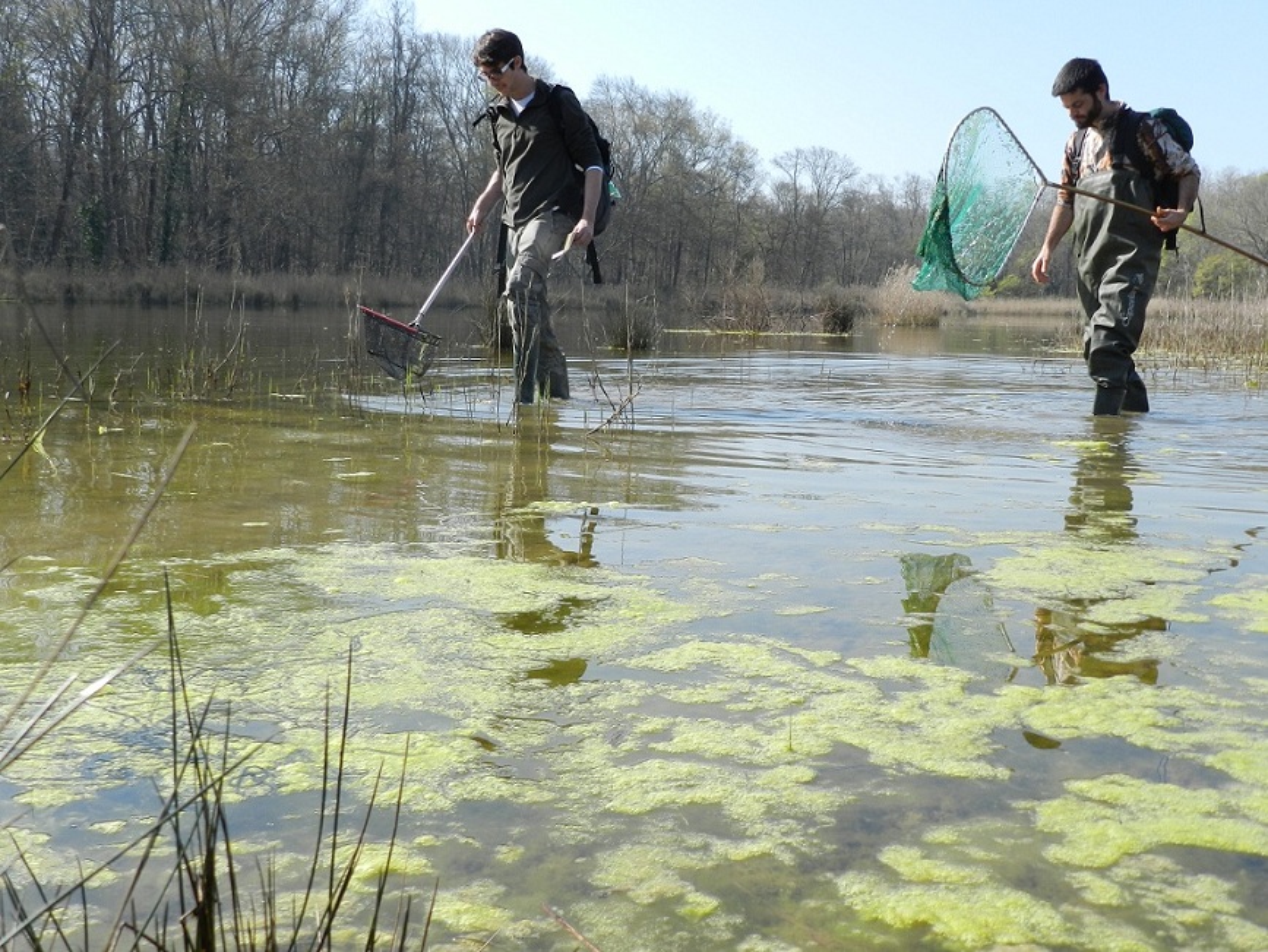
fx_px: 1393
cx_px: 634
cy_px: 476
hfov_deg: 49.0
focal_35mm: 38
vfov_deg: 37.7
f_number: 4
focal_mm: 6.7
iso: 160
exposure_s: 1/800
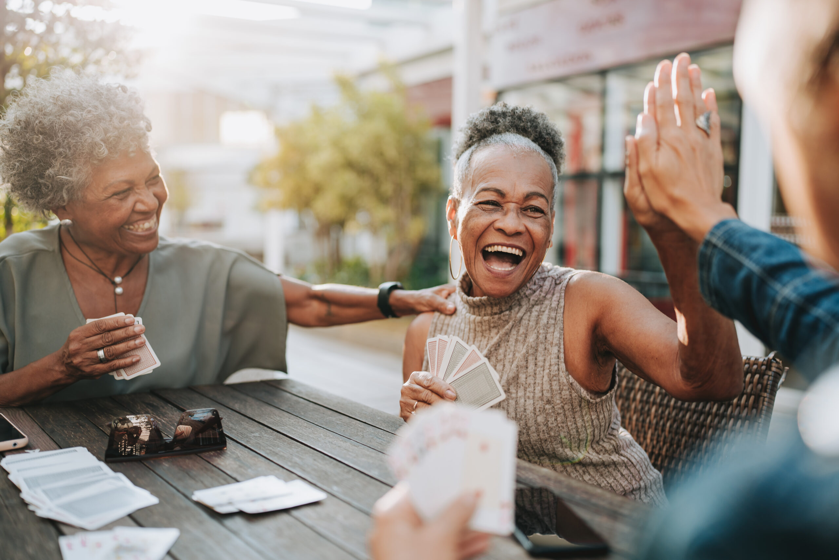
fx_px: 816
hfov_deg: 54.4
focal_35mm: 35
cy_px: 280
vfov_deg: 37.9
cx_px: 420
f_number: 1.6
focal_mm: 35
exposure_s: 1/400
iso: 100
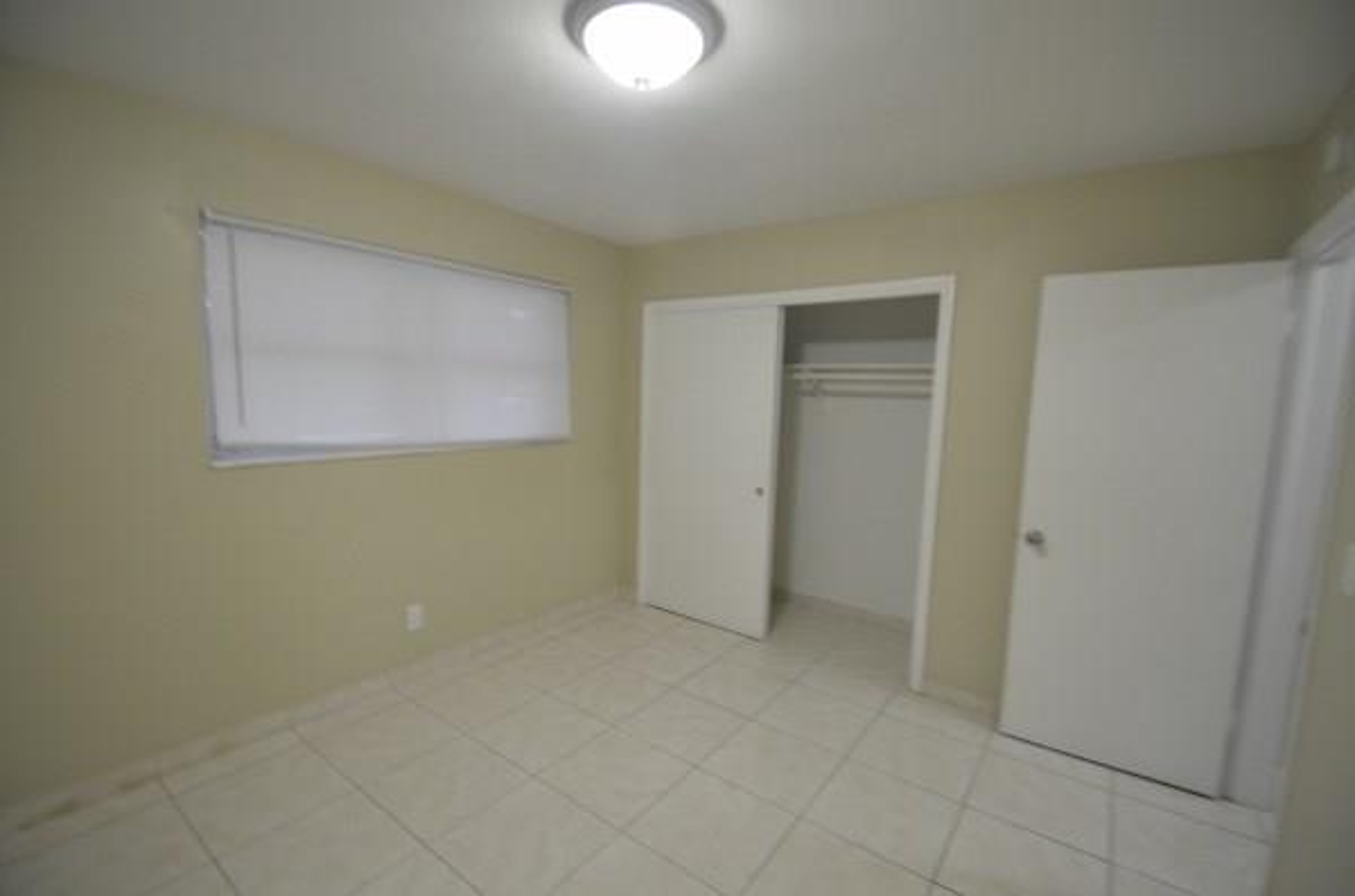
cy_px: 448
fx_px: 563
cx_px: 678
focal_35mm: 15
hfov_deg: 100.5
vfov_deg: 77.0
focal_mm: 10
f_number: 3.5
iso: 1100
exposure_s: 1/30
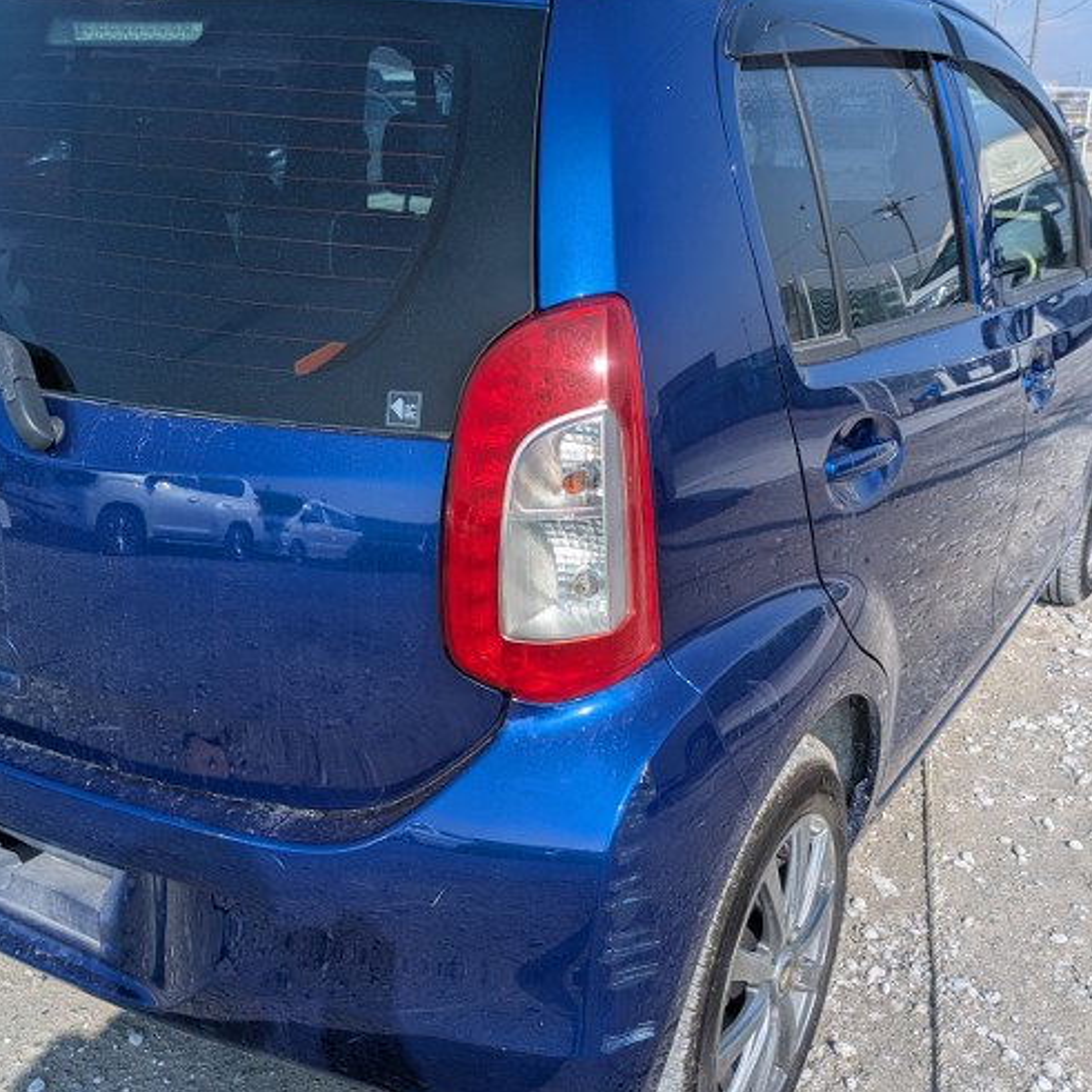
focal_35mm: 36
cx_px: 559
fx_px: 1285
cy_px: 569
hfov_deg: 46.0
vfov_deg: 46.0
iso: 50
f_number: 1.89
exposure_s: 1/2732
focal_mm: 5.43
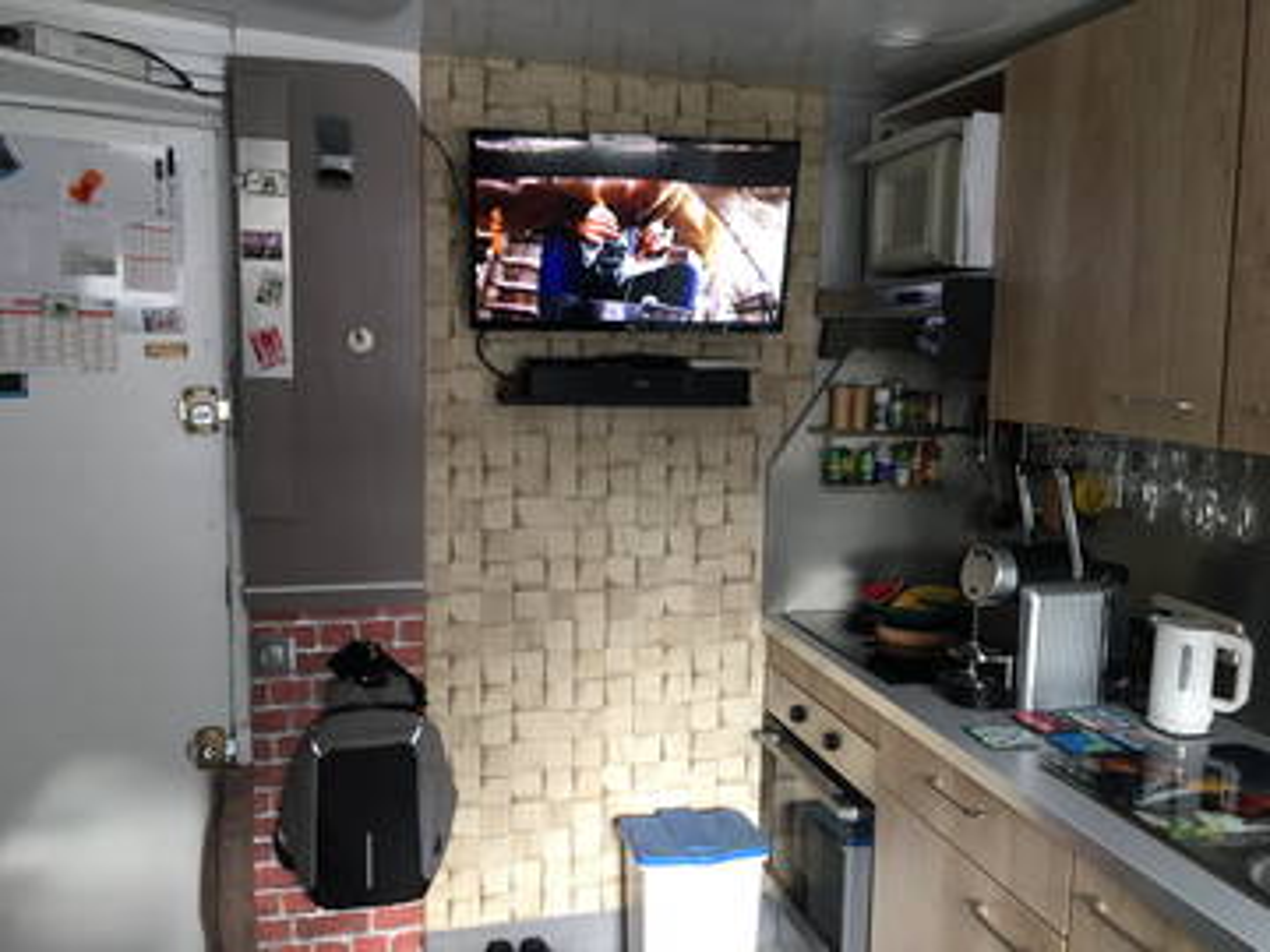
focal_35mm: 29
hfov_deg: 61.7
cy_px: 476
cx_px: 635
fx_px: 1064
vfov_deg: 48.2
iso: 50
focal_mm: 4.15
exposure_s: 1/17
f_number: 2.2
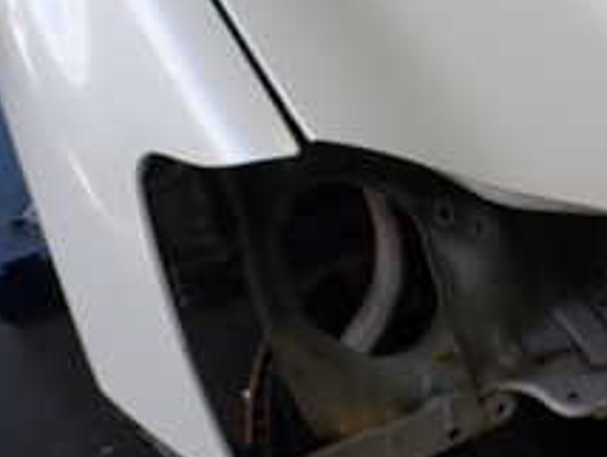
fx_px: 1229
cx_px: 783
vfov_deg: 20.3
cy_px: -9
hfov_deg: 24.4
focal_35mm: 70
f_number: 2.8
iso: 100
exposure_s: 1/80
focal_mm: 4.5
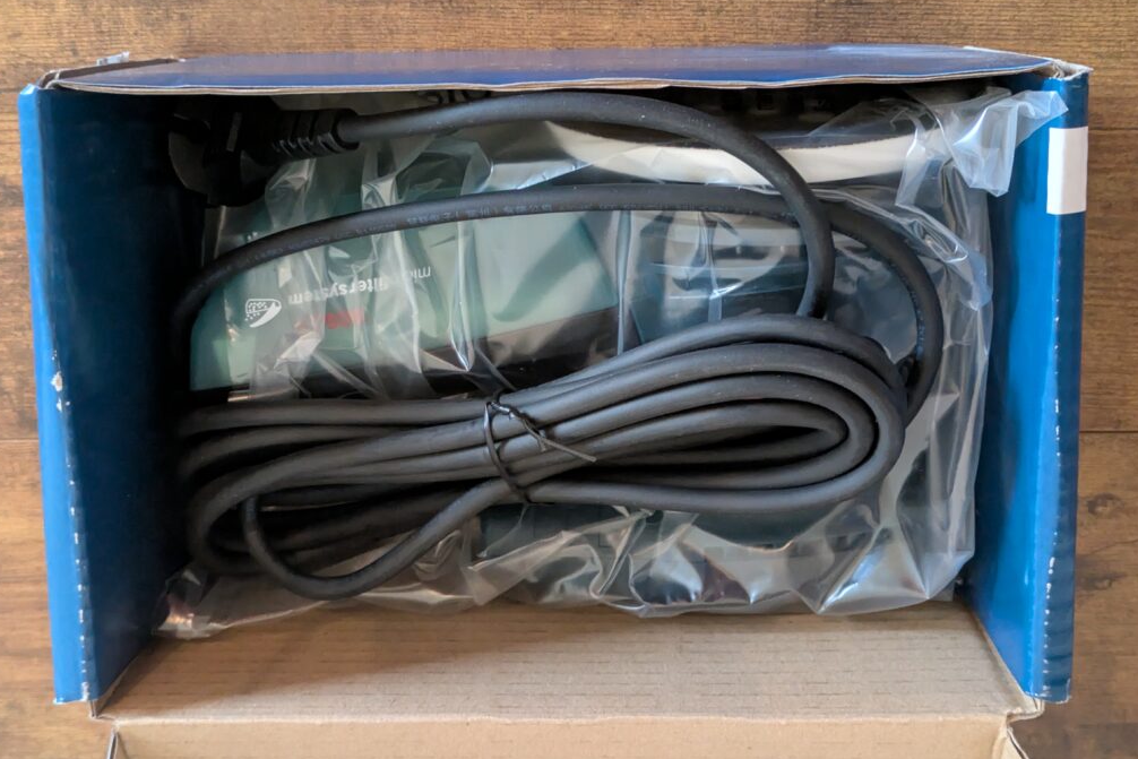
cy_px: 384
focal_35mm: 54
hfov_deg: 36.9
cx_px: 563
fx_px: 1707
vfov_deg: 25.1
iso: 840
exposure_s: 1/16.7
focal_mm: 5.43
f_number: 1.89
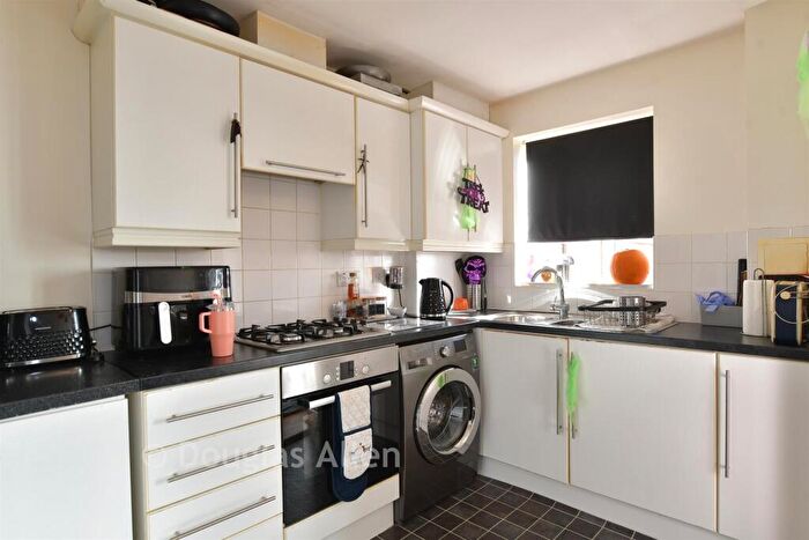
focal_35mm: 19
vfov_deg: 64.6
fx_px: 427
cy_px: 270
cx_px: 404
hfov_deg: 86.9
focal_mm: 13
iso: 125
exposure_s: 1/10
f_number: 8
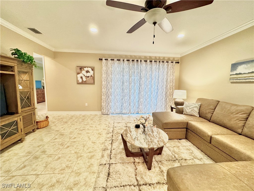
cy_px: 96
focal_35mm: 14
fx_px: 103
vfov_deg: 85.7
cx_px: 127
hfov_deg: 102.1
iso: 500
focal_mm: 2.22
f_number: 2.2
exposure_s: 1/60
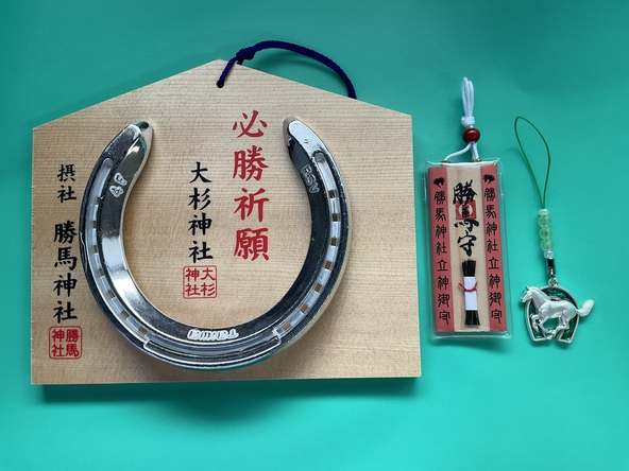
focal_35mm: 29
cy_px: 236
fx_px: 527
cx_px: 314
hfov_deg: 61.7
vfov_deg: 48.2
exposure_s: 1/100
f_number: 1.8
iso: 64
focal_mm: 3
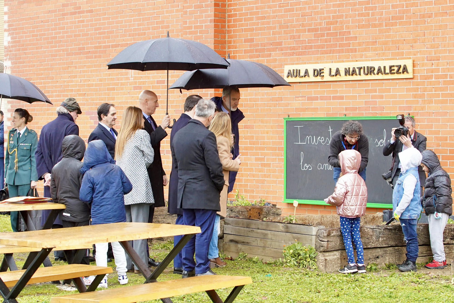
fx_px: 1324
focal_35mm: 105
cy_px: 152
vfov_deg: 13.0
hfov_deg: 19.5
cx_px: 227
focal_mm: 70
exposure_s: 1/200
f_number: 5.6
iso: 1600
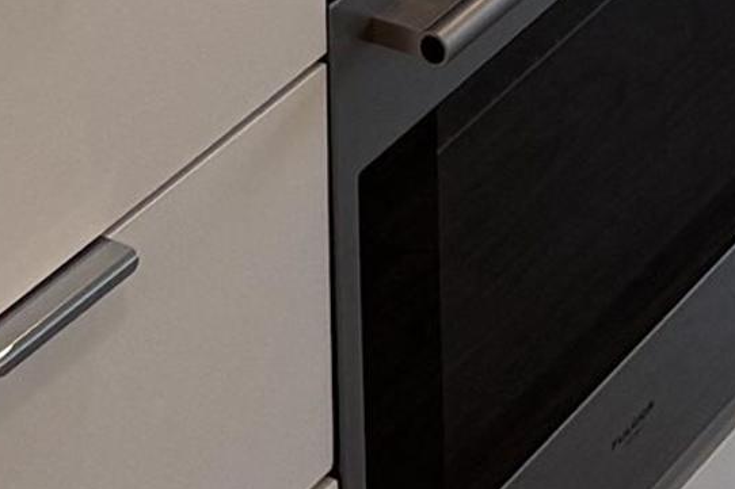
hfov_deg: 11.6
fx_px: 3612
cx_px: 633
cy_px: -1284
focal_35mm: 177
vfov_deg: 6.6
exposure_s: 1/218
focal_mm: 6.76
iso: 160
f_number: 1.78
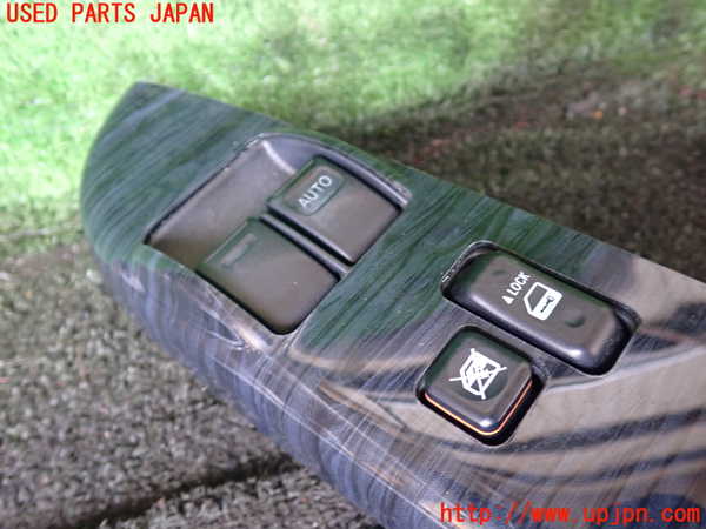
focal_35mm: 30
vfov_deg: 46.8
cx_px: 353
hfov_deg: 60.0
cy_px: 264
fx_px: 612
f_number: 2.3
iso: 320
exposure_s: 1/30
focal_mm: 5.4
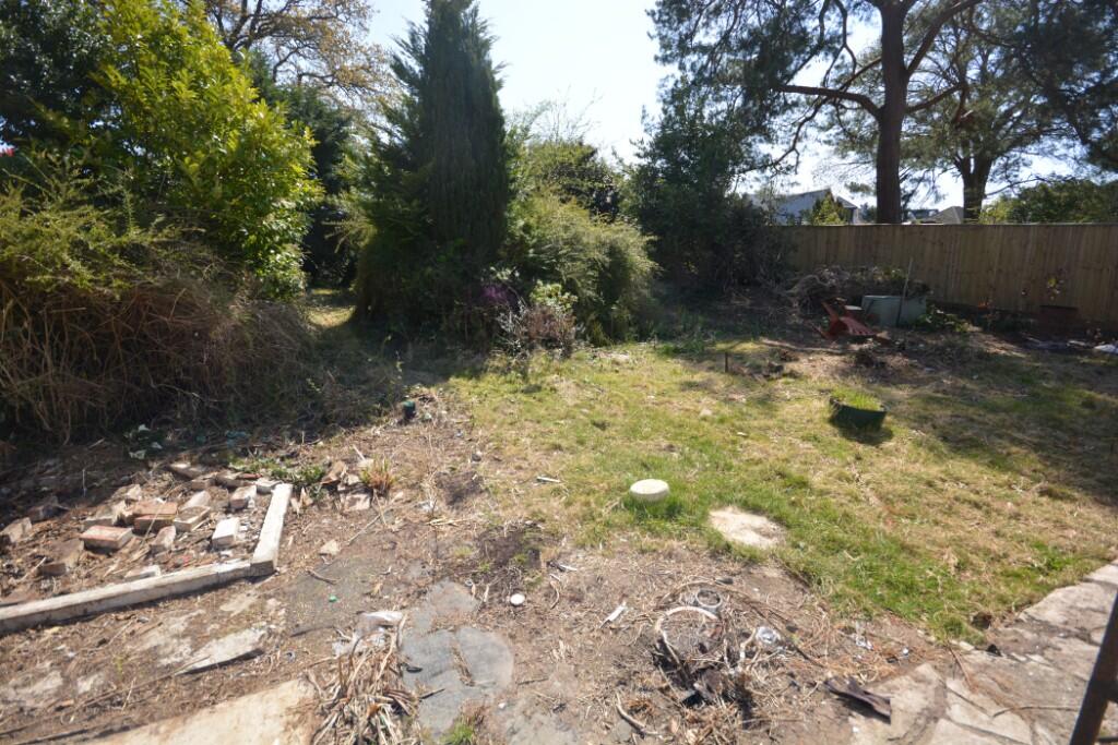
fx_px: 466
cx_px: 559
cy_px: 372
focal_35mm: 15
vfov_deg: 77.3
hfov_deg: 100.4
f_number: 7.1
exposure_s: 1/200
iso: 100
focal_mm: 10
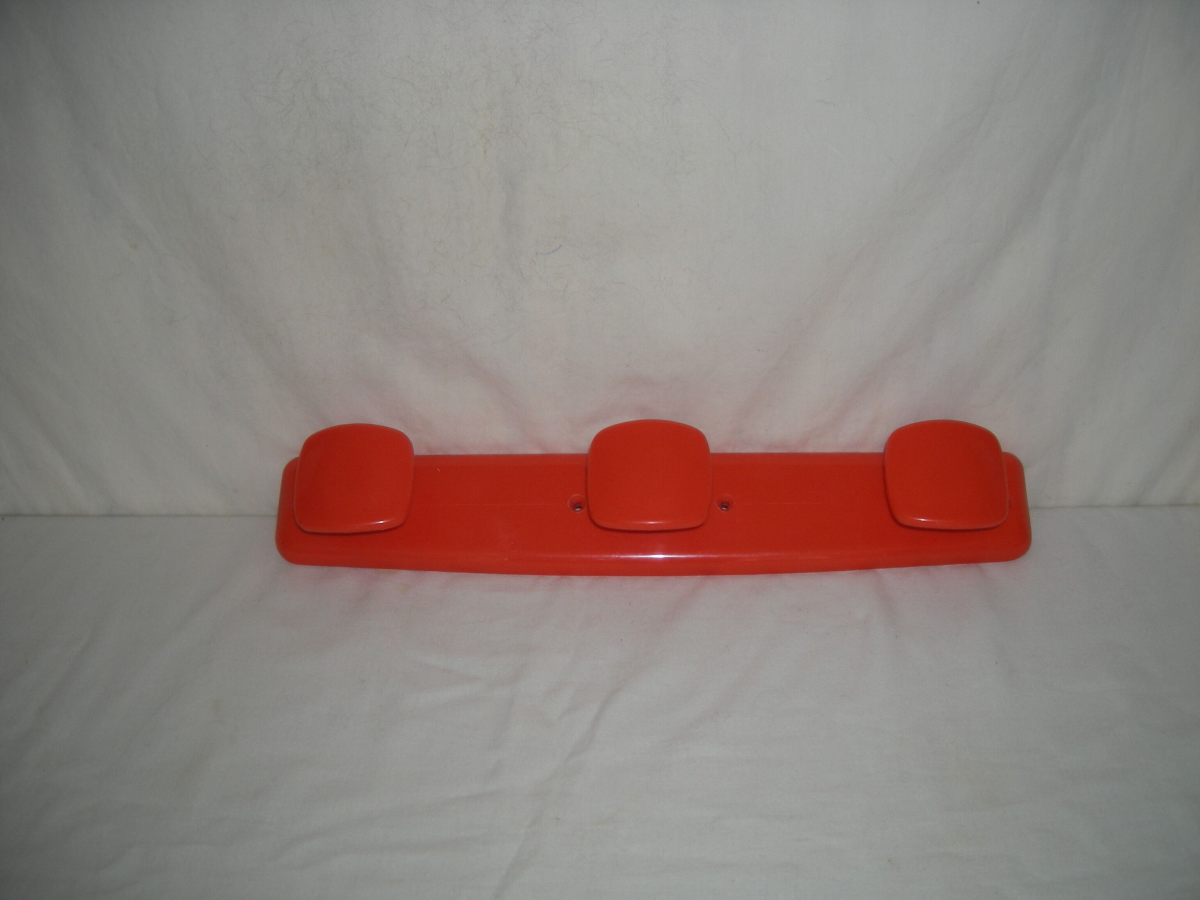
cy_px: 450
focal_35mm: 35
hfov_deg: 52.6
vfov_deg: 40.7
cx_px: 600
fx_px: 1213
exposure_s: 1/37.1
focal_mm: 5.7
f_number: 2.8
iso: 50
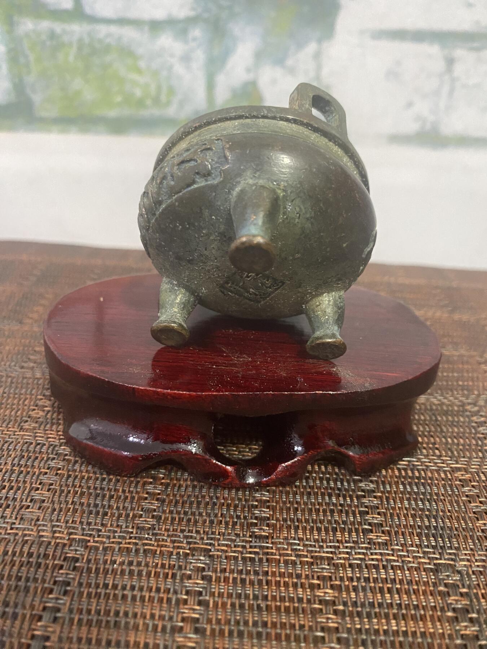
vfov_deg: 67.3
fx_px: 488
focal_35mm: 26
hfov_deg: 53.1
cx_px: 244
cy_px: 324
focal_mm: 4.25
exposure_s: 1/50
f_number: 1.8
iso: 500
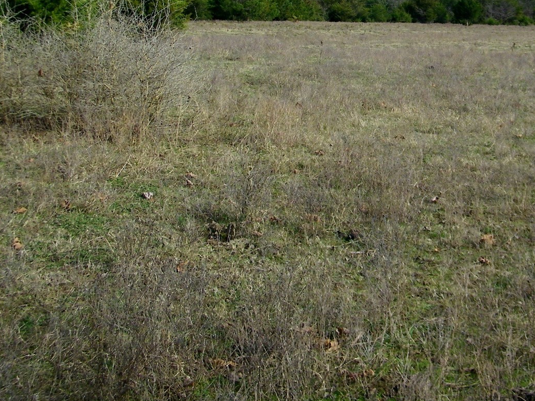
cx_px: 401
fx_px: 803
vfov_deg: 27.1
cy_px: 48
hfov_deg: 36.0
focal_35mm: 52
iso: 80
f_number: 7
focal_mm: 5
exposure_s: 1/200
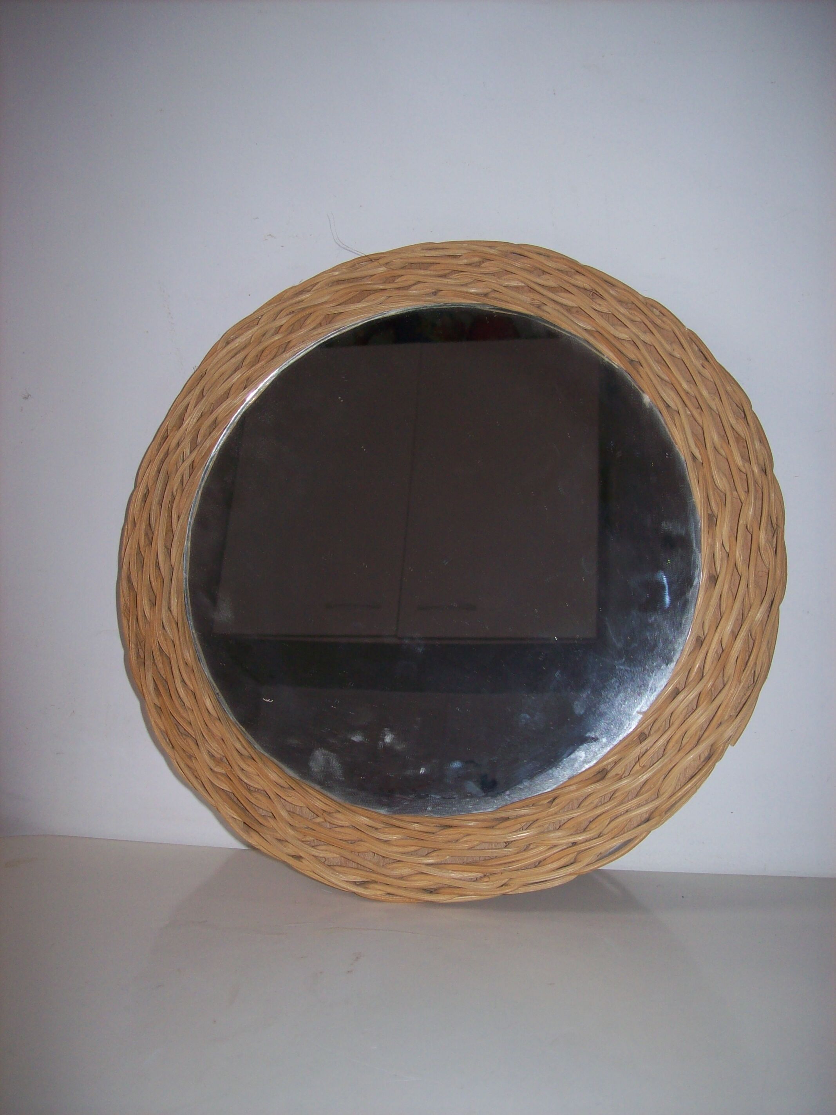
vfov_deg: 51.4
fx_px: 1160
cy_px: 558
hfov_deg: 39.6
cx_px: 418
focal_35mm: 36
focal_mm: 6
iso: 80
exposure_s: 1/64
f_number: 2.7
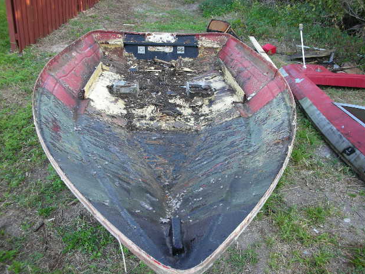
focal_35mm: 36
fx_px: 380
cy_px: 136
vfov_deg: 39.7
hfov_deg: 51.3
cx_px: 184
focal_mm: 5.8
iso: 50
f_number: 3
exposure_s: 1/39.1
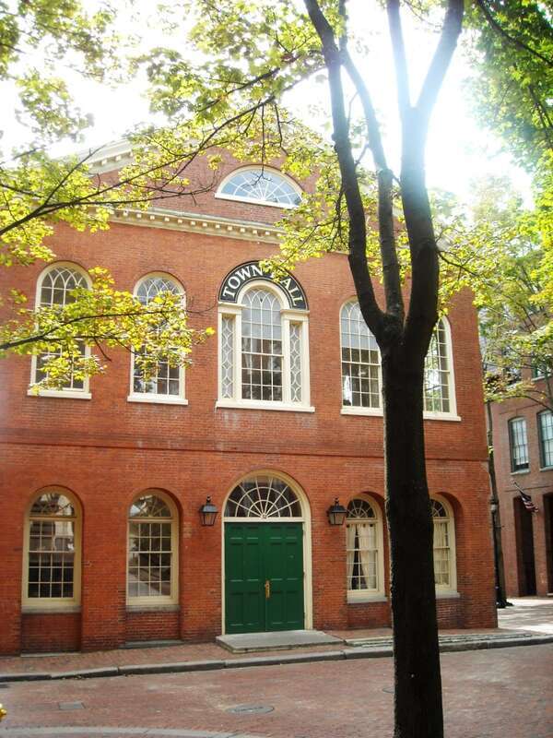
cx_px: 276
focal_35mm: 35
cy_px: 369
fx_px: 746
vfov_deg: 52.6
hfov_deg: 40.7
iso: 64
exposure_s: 1/125
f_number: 2.8
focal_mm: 5.7
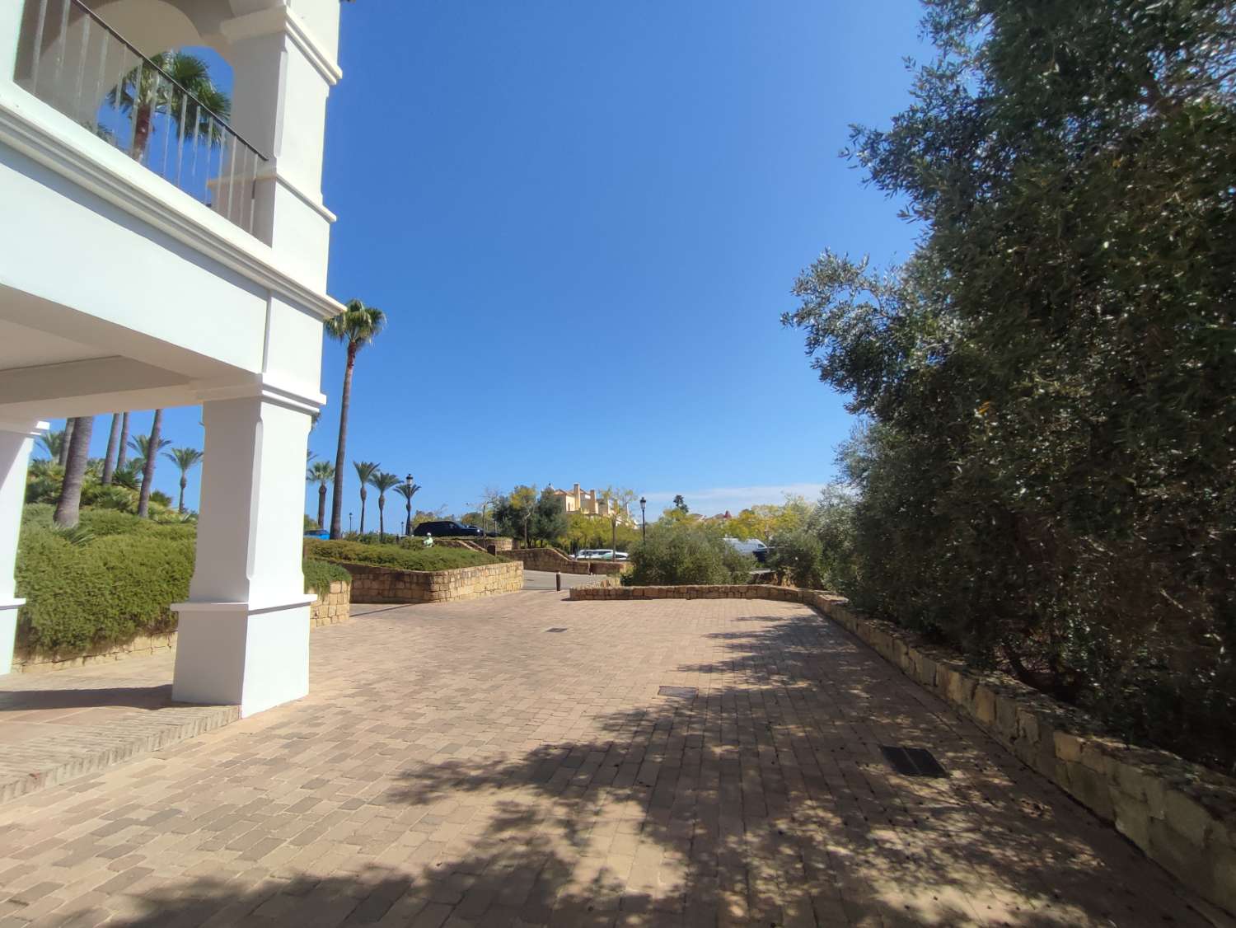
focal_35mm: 16
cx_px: 618
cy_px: 464
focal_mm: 1.65
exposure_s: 1/1624
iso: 50
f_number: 2.2
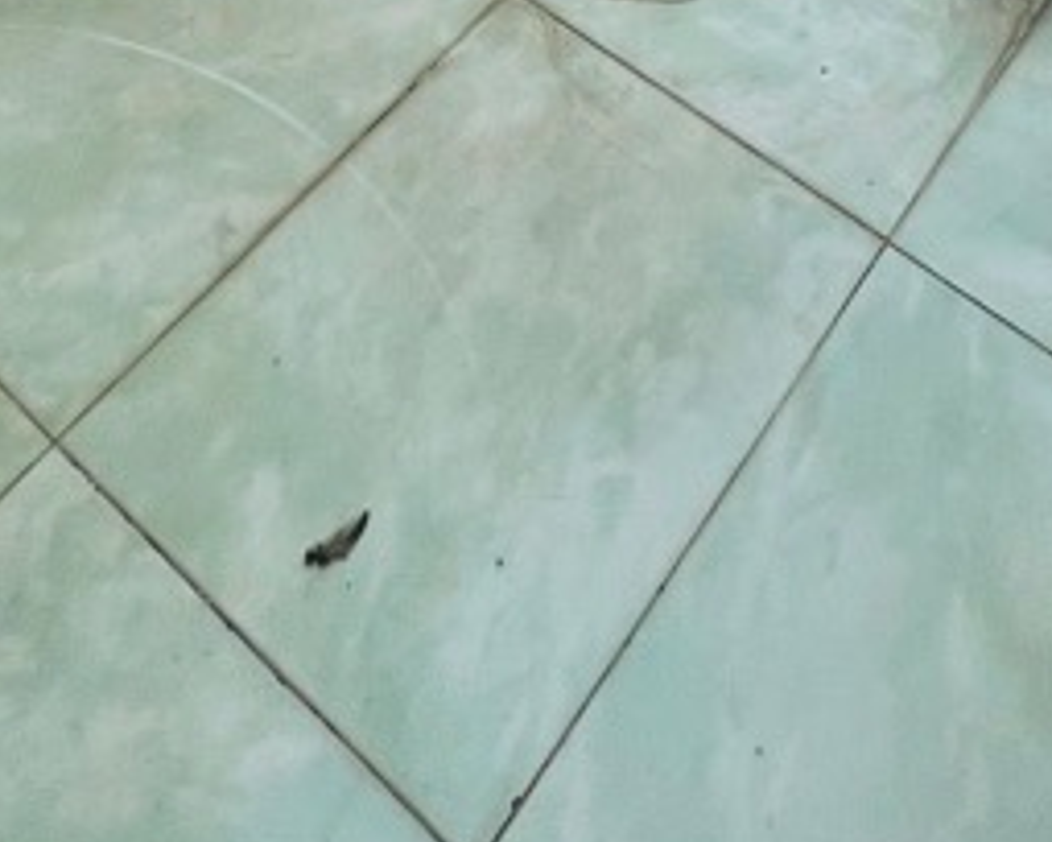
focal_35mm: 51
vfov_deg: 15.2
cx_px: 1052
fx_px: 1588
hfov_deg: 33.5
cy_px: -1185
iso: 32
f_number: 1.8
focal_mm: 1.57
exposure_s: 1/1488
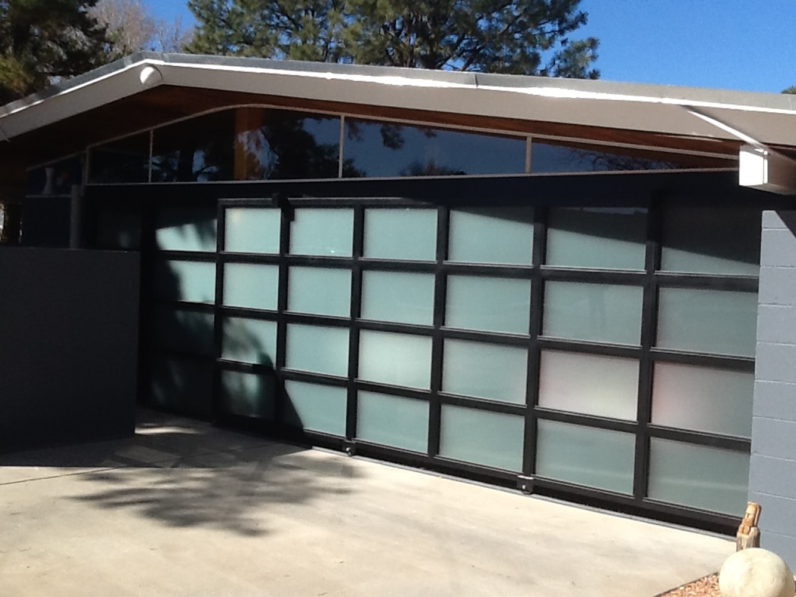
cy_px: 298
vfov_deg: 32.9
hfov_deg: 42.9
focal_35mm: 44
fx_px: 1012
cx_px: 398
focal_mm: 2.03
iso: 40
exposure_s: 1/1274
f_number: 2.4
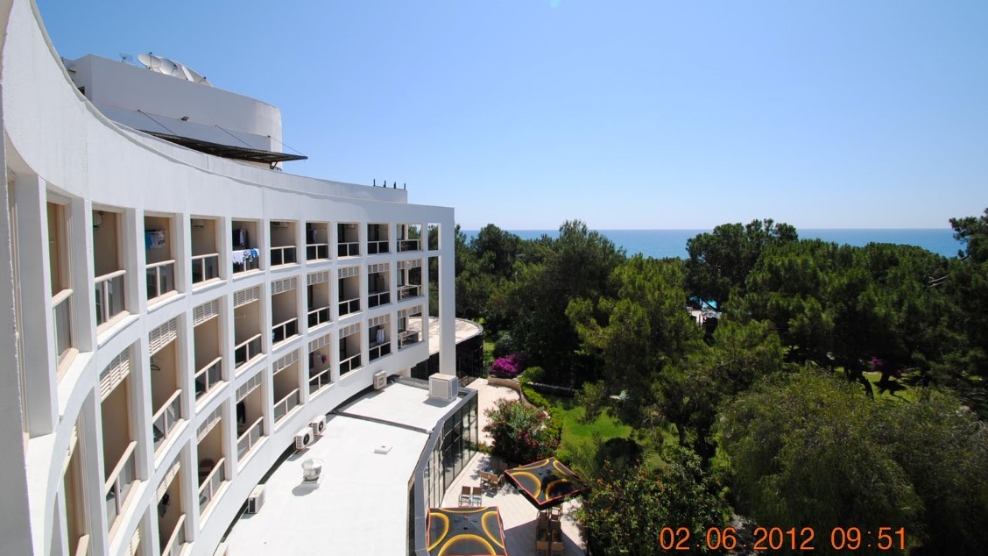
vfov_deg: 66.9
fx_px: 419
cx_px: 501
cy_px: 253
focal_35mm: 16
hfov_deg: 99.4
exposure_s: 1/250
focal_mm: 10
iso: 100
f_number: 8
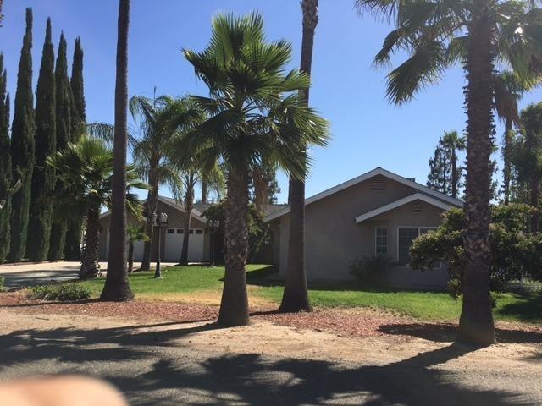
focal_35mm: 29
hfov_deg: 61.7
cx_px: 271
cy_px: 203
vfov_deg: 48.2
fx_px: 454
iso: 25
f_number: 2.2
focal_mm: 4.15
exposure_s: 1/1709
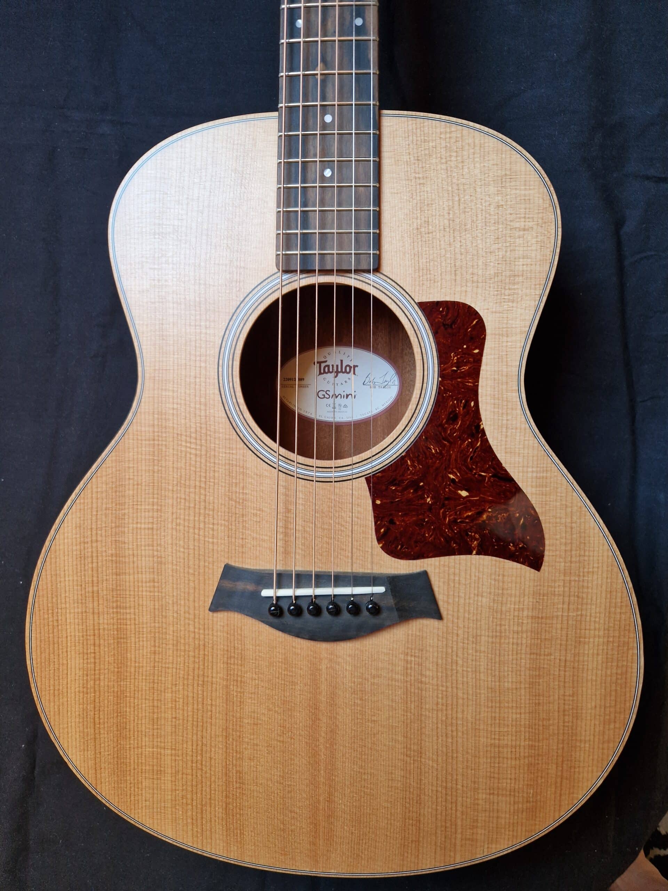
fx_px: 592
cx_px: 334
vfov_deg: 73.9
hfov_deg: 58.9
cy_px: 446
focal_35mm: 23
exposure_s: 1/100
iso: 50
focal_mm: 5.4
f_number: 1.8
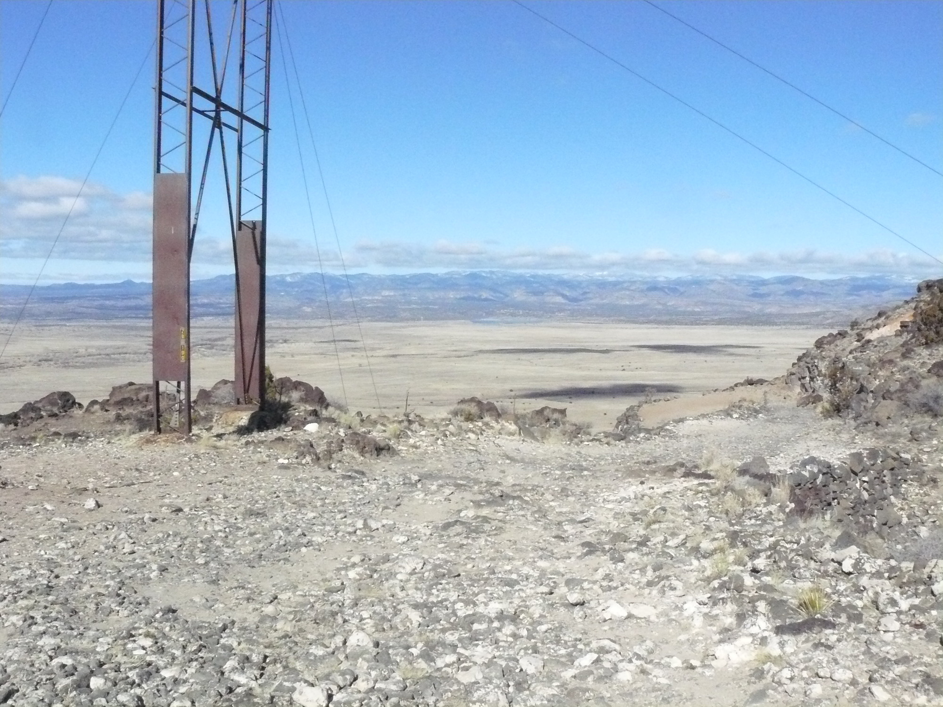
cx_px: 472
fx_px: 981
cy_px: 354
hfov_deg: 51.4
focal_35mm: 36
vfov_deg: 39.7
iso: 800
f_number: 8
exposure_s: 1/2000
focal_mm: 6
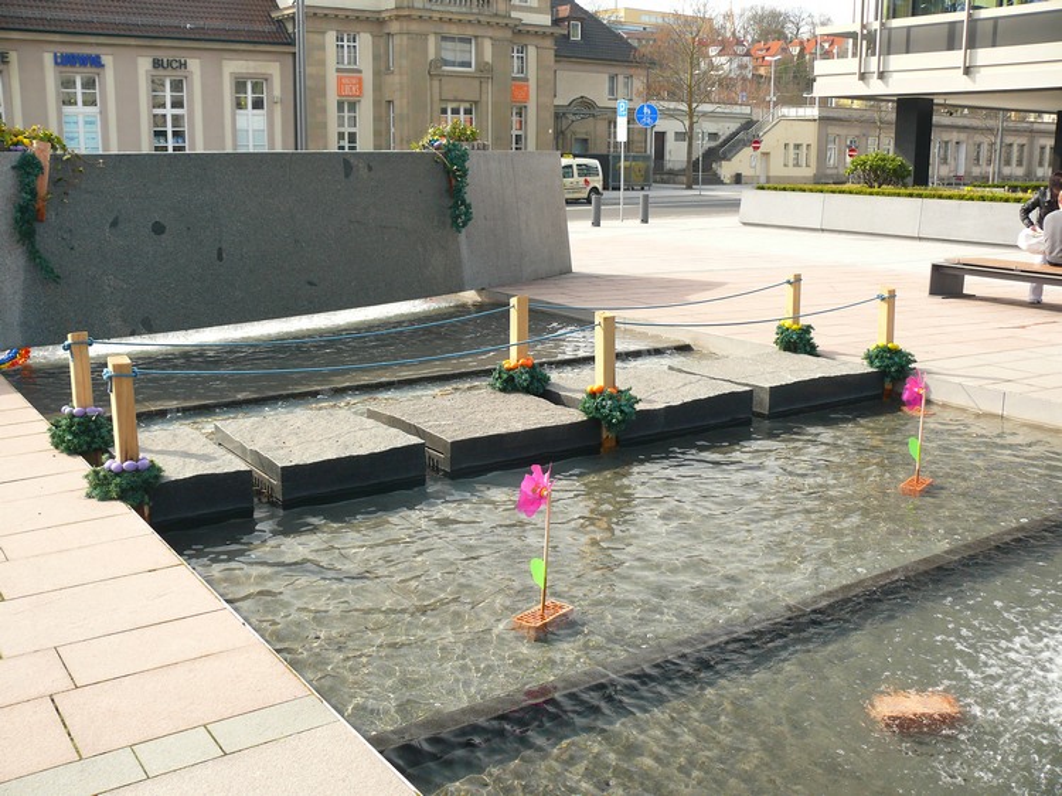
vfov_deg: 40.7
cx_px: 531
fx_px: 1073
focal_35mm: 35
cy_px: 398
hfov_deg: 52.6
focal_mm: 7.4
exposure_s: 1/125
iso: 100
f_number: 3.2
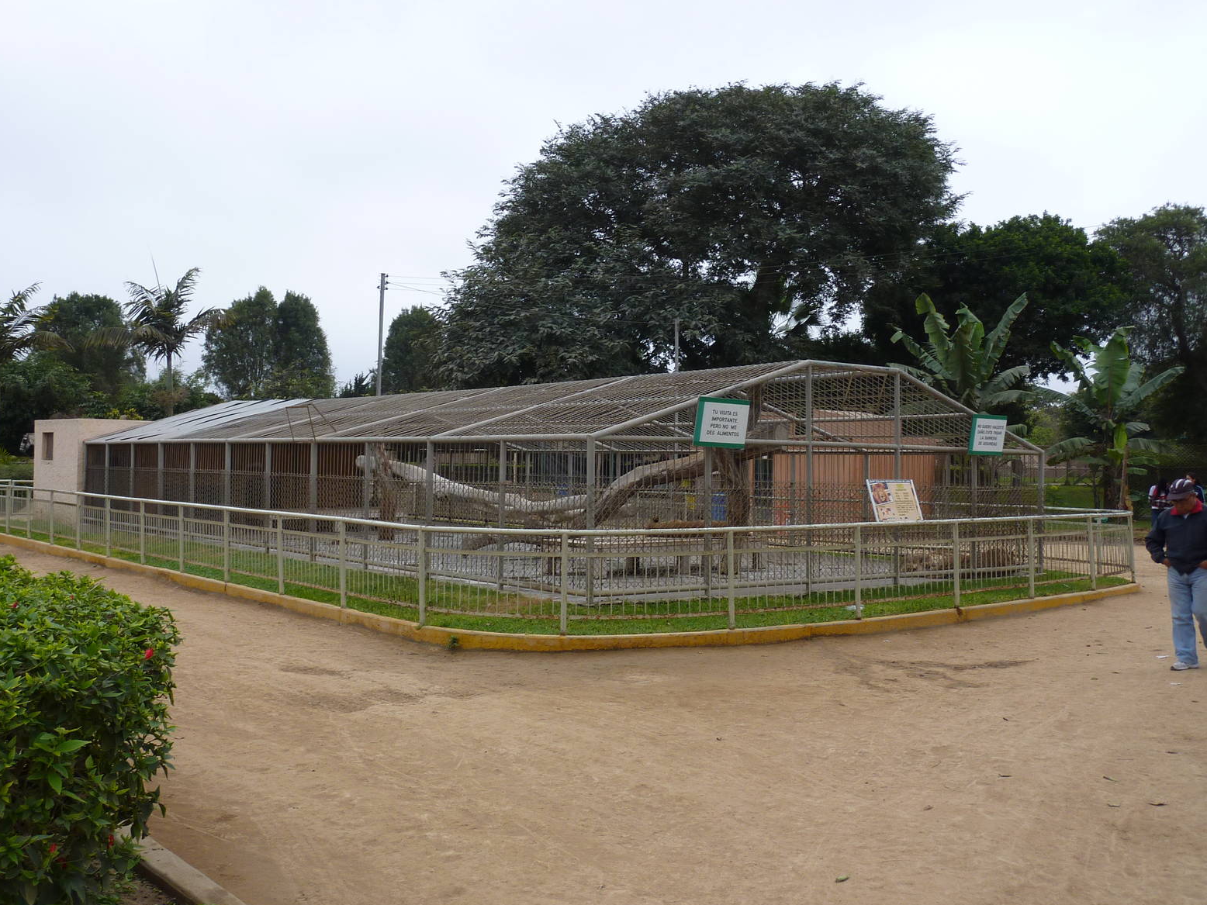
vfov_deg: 39.7
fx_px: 1255
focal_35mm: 36
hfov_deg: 51.4
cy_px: 445
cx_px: 612
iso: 80
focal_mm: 5.7
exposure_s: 1/320
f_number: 4
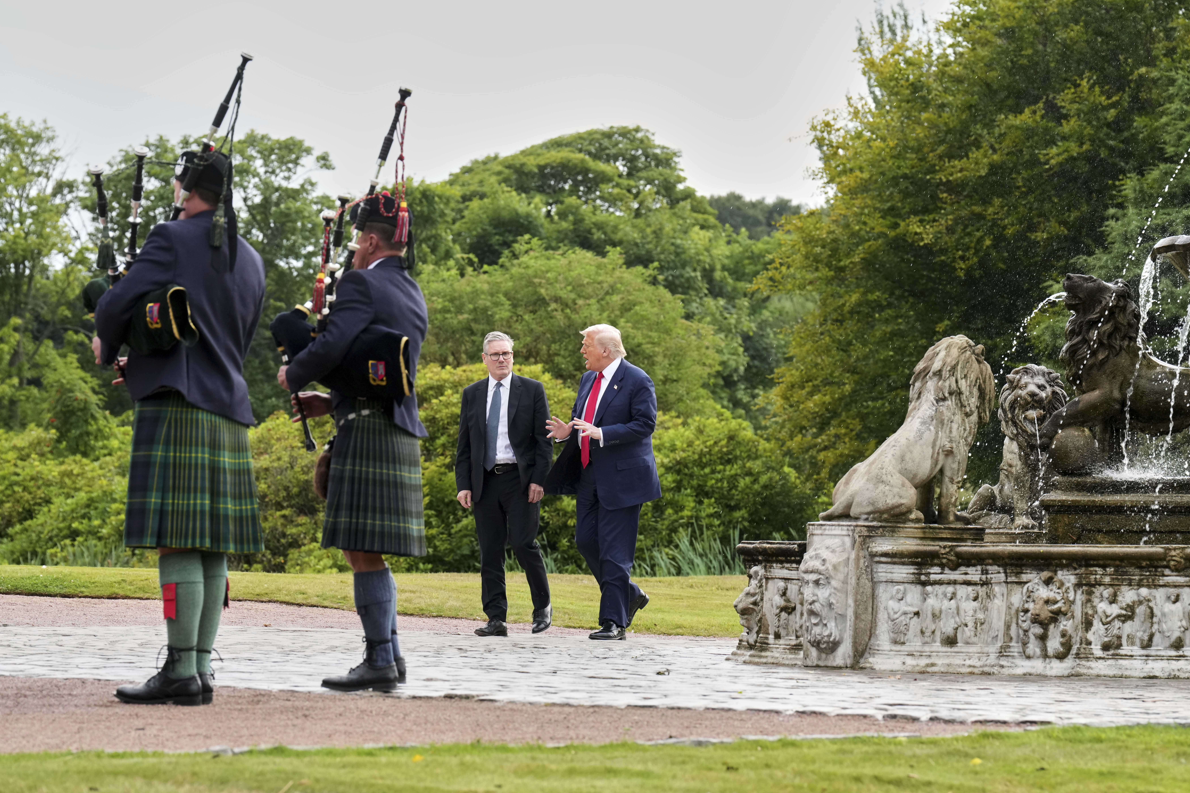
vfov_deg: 8.4
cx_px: 596
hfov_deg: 12.6
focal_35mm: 163
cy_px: 399
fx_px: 5388
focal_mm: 162
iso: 1250
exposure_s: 1/500
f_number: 7.1
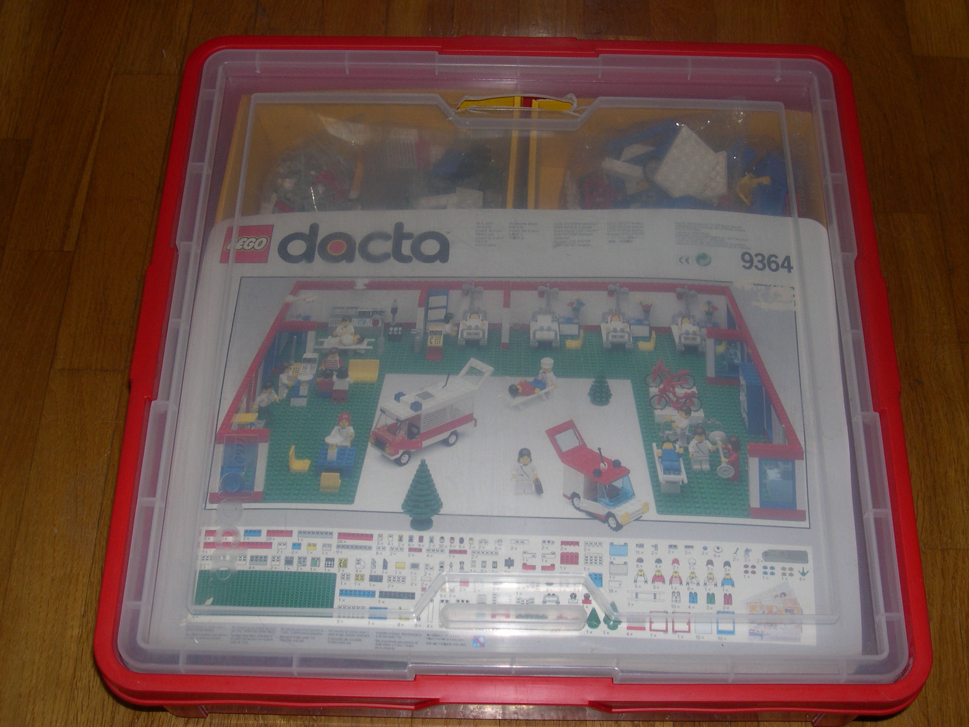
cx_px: 484
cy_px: 364
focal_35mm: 47
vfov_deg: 30.9
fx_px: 1316
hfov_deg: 40.4
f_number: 8.4
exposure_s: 1/30
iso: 100
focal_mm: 10.1
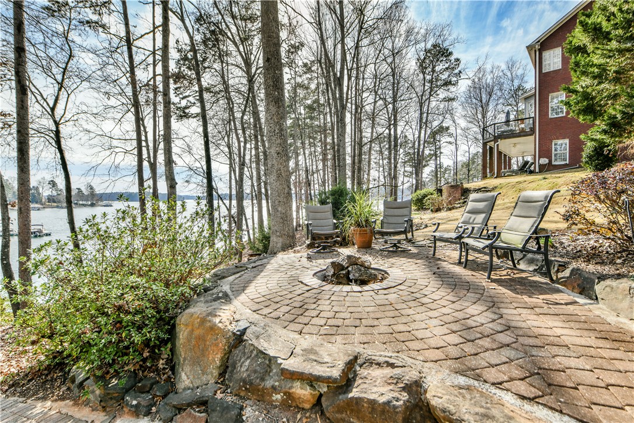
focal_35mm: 16
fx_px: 282
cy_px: 212
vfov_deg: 73.7
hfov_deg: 96.7
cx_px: 317
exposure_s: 1/500
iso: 400
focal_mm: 16
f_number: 8
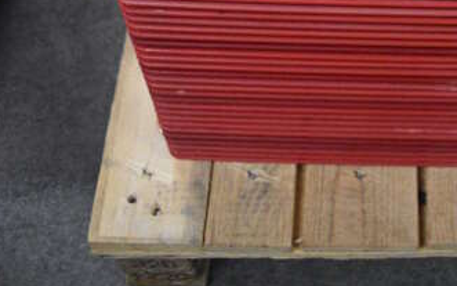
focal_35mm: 76
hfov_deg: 26.3
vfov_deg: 13.7
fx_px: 947
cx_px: 403
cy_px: -338
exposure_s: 1/125
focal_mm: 18
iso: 2800
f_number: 3.5
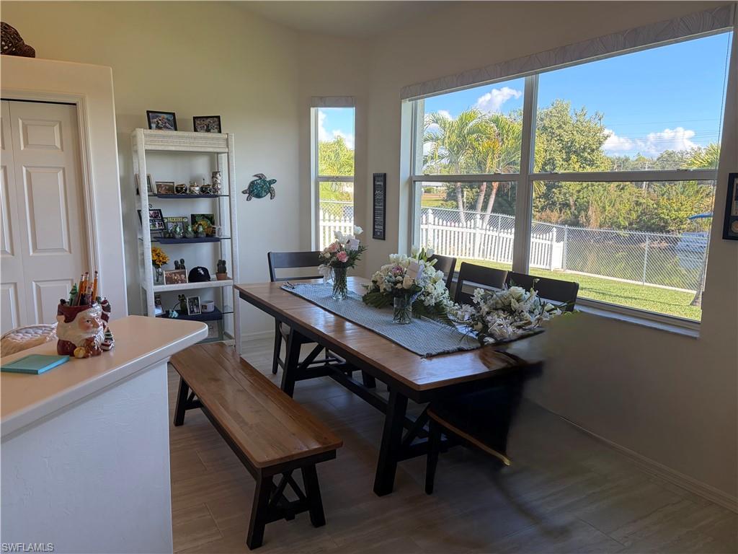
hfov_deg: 67.3
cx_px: 369
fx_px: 554
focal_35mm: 26
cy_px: 277
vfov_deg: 53.1
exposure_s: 1/182
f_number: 1.6
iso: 50
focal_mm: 5.96
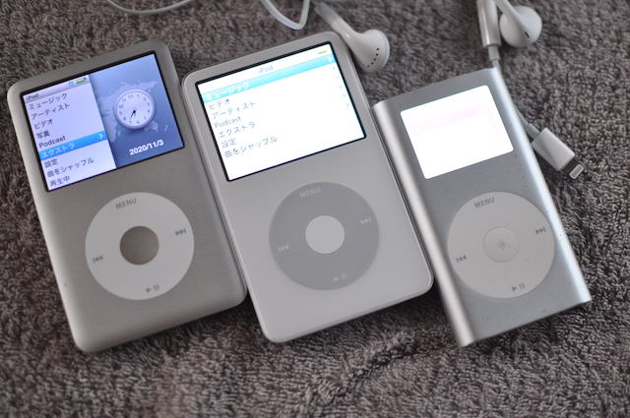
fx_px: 918
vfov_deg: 25.7
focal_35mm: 52
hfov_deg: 37.9
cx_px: 315
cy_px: 209
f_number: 1.8
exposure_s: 1/30
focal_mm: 35
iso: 640
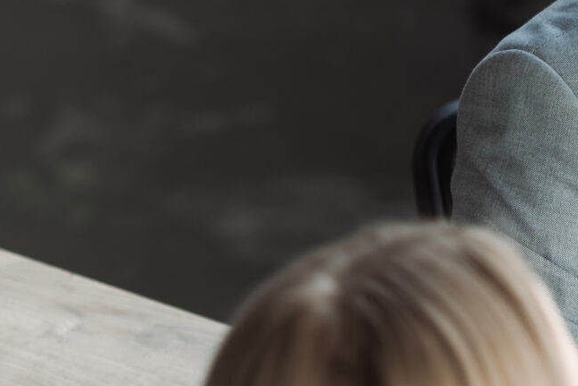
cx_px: 543
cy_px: 274
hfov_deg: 4.3
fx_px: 7647
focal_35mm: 476
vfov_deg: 2.9
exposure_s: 1/250
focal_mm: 120
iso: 200
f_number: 2.8
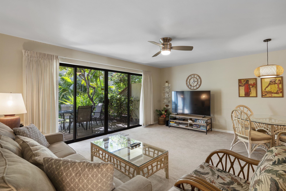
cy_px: 97
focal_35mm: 17
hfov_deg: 93.2
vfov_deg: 70.4
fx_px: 135
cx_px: 152
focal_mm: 16
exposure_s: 1/4
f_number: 8
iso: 100
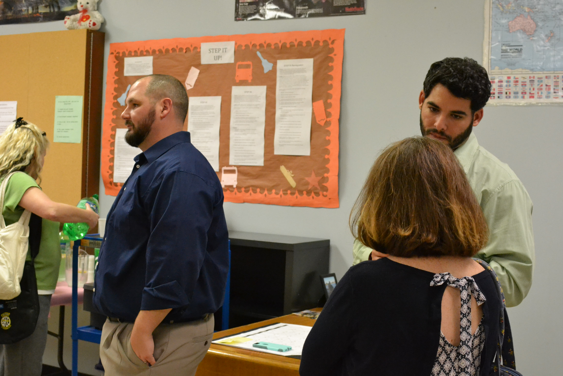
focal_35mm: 52
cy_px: 188
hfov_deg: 37.9
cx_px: 282
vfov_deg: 25.8
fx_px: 821
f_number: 6.3
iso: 3200
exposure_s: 1/60
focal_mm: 35
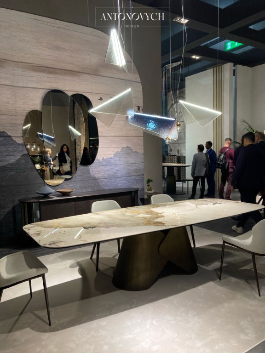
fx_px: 286
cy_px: 176
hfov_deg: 49.7
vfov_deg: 63.4
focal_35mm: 28
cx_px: 132
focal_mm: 3.99
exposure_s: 1/50
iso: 64
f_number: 1.8
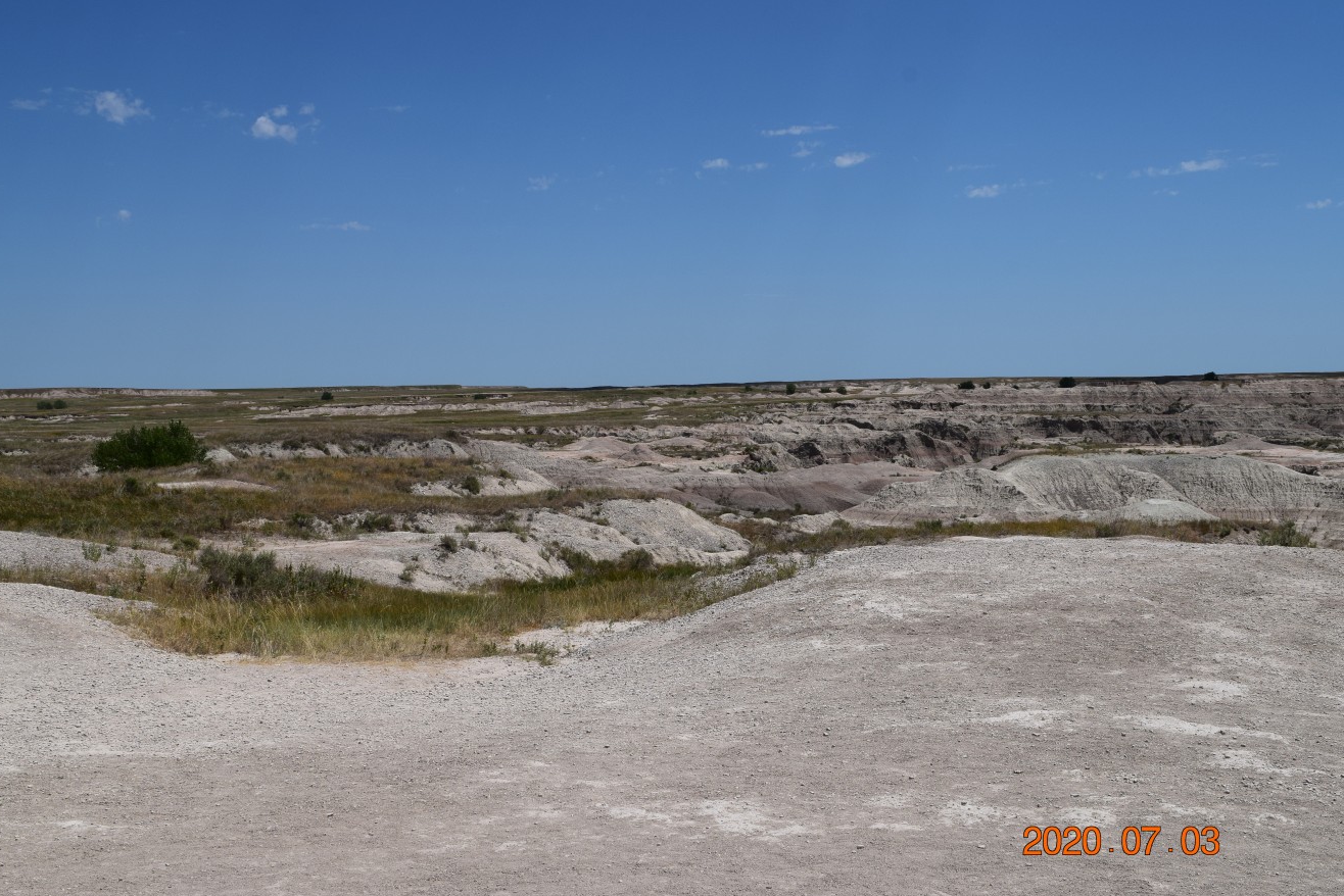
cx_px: 661
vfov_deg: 33.4
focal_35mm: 40
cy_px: 451
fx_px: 1494
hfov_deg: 48.4
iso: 200
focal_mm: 26
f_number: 11
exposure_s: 1/640
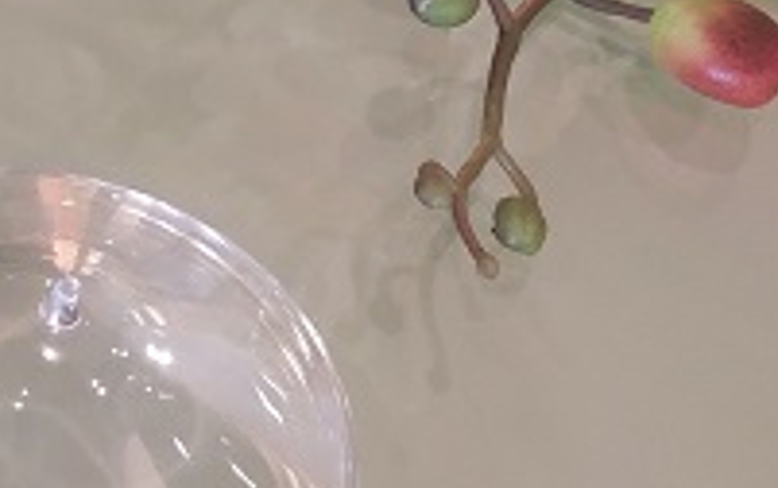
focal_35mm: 76
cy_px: 136
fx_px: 1613
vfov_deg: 17.1
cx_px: -263
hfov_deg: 23.6
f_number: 1.9
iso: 200
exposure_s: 1/25
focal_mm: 3.94
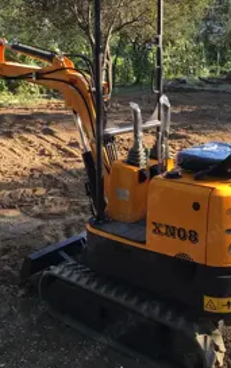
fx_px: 453
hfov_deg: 28.6
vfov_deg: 43.9
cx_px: 131
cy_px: 132
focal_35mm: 45
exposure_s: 1/211
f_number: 2.2
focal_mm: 4.15
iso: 25
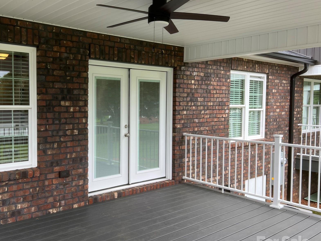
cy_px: 117
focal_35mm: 34
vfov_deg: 41.8
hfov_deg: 53.2
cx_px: 114
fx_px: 315
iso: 40
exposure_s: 1/231
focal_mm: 5.7
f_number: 1.5
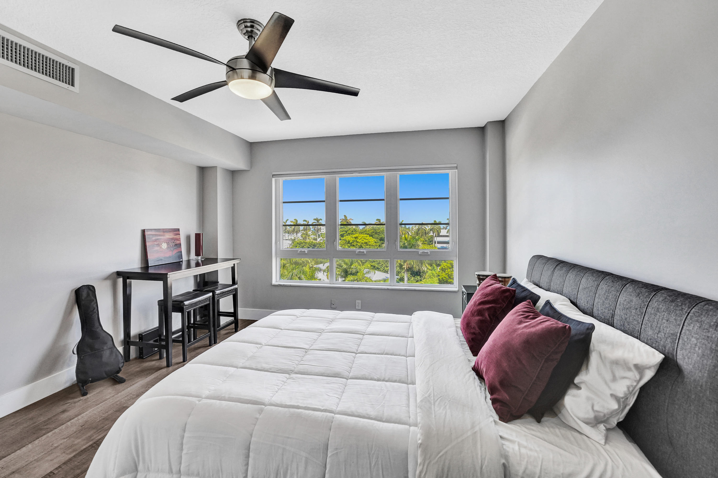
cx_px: 359
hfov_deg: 101.5
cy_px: 239
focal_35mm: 15
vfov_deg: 78.4
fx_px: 293
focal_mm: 14.7
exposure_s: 1/800
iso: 1600
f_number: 4.5
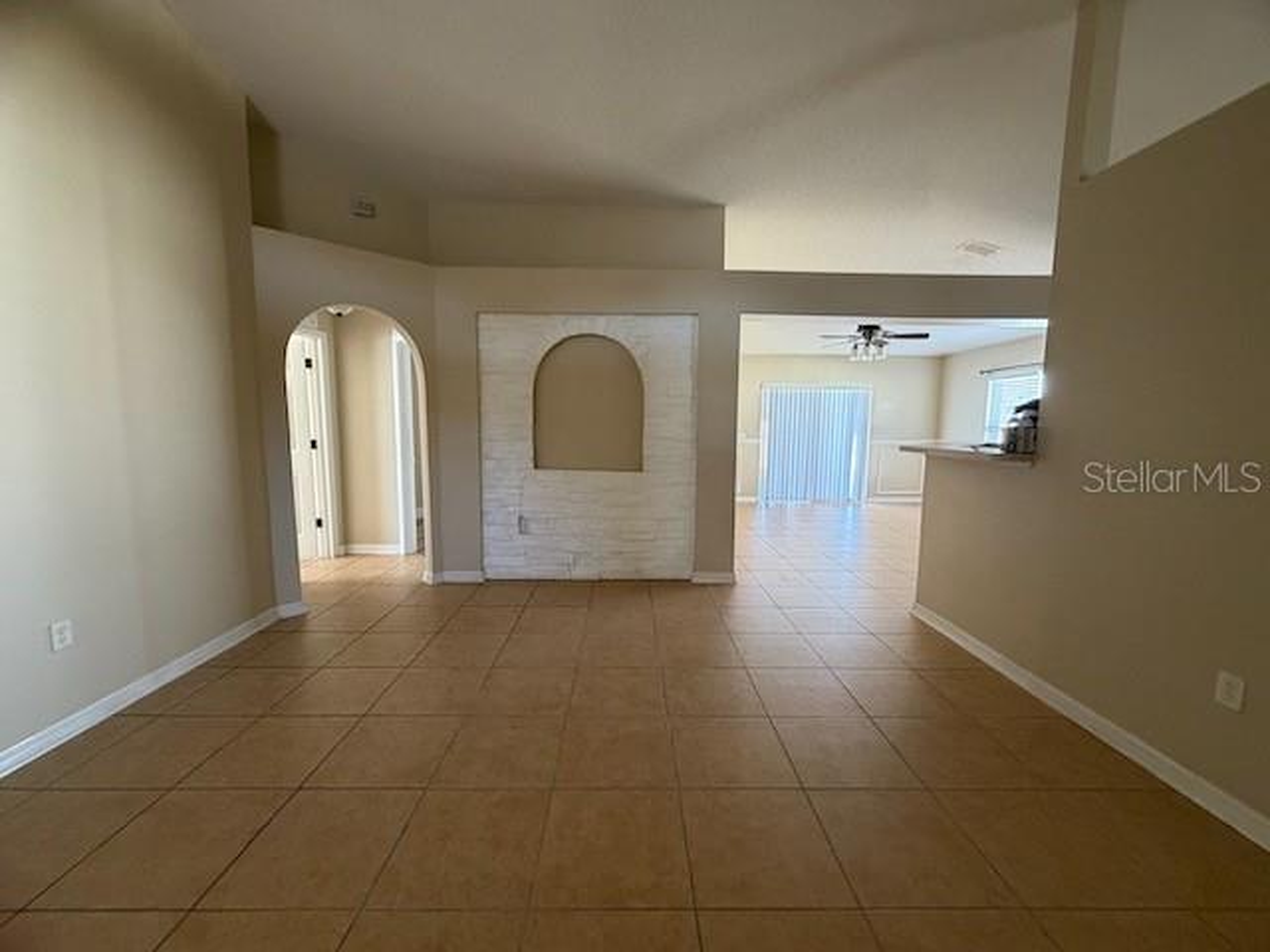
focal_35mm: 14
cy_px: 476
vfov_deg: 85.7
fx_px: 514
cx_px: 635
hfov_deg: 102.1
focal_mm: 2.22
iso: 400
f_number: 2.2
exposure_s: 1/60
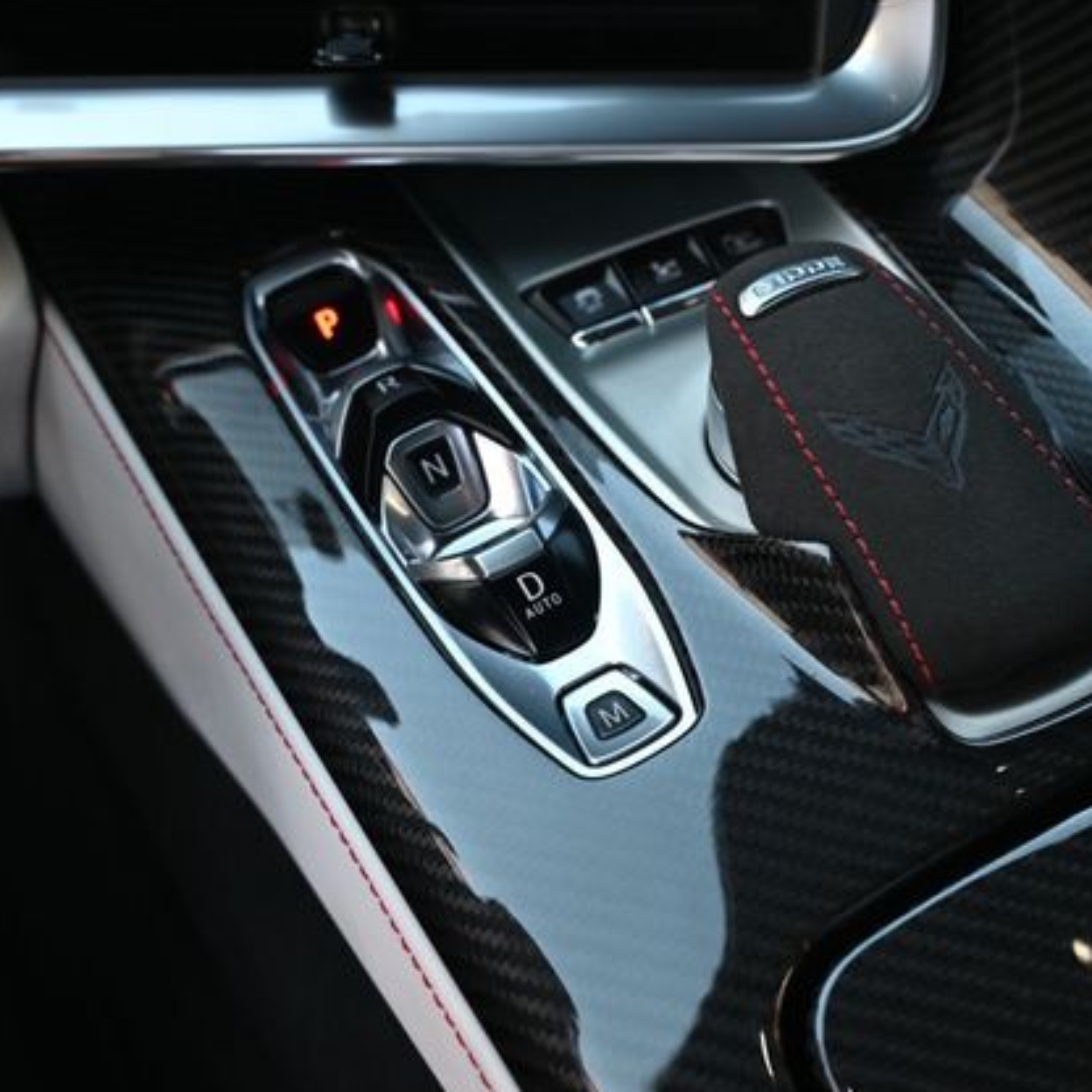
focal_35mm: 47
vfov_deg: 36.1
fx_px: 1677
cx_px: 696
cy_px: 549
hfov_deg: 35.8
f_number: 4.2
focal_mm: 24
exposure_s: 1/125
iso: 720
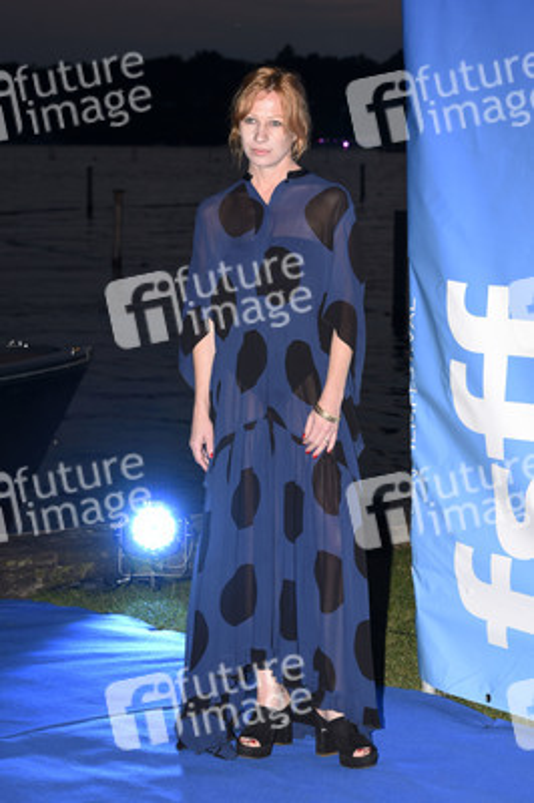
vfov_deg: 27.0
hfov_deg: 18.2
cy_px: 402
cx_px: 267
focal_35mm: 75
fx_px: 1672
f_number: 6.3
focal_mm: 75
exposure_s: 1/100
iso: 500
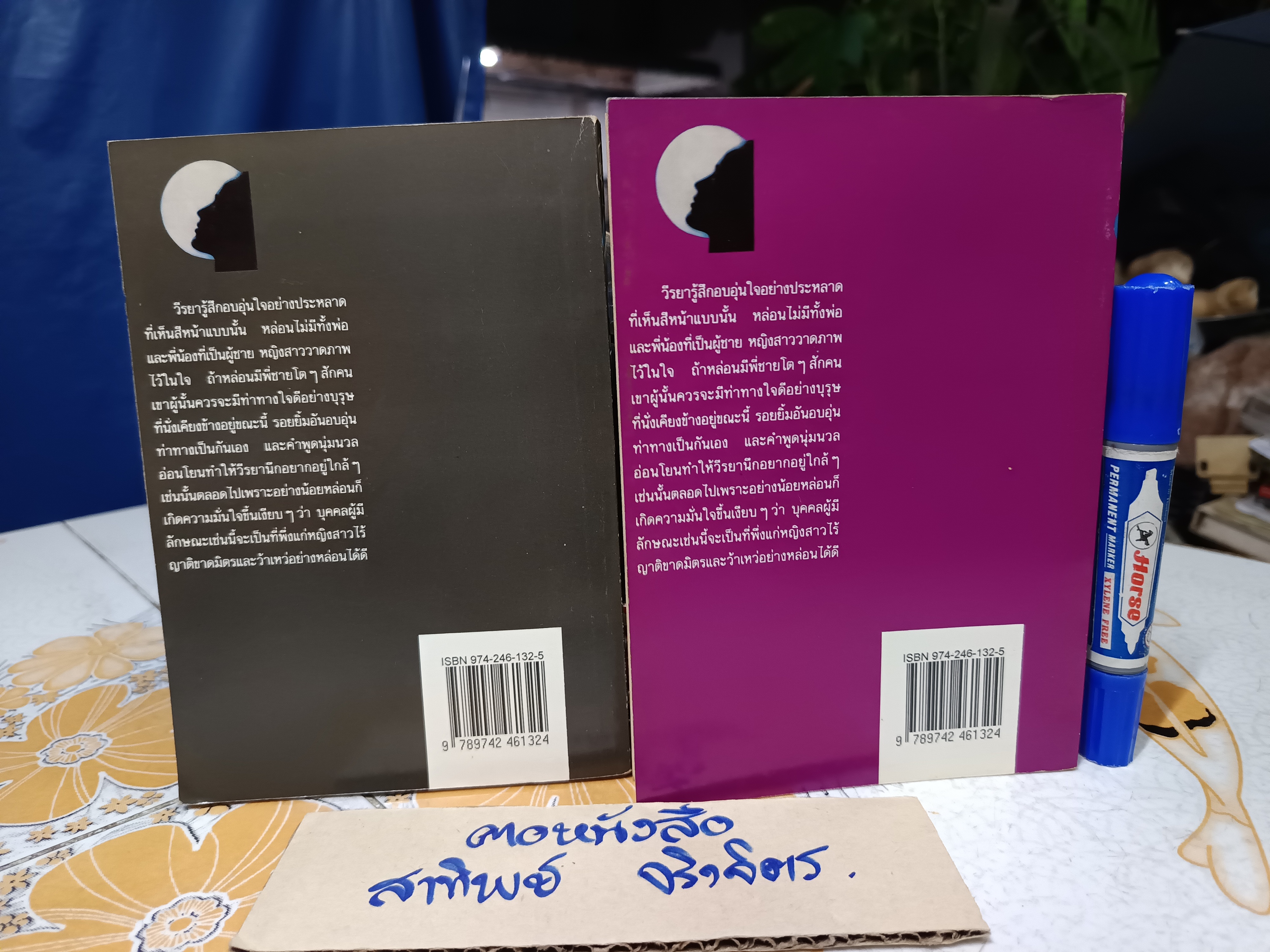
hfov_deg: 71.6
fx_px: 881
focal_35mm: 24
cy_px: 476
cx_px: 635
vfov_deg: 56.8
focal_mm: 5.31
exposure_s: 1/25
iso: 1564
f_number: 1.7
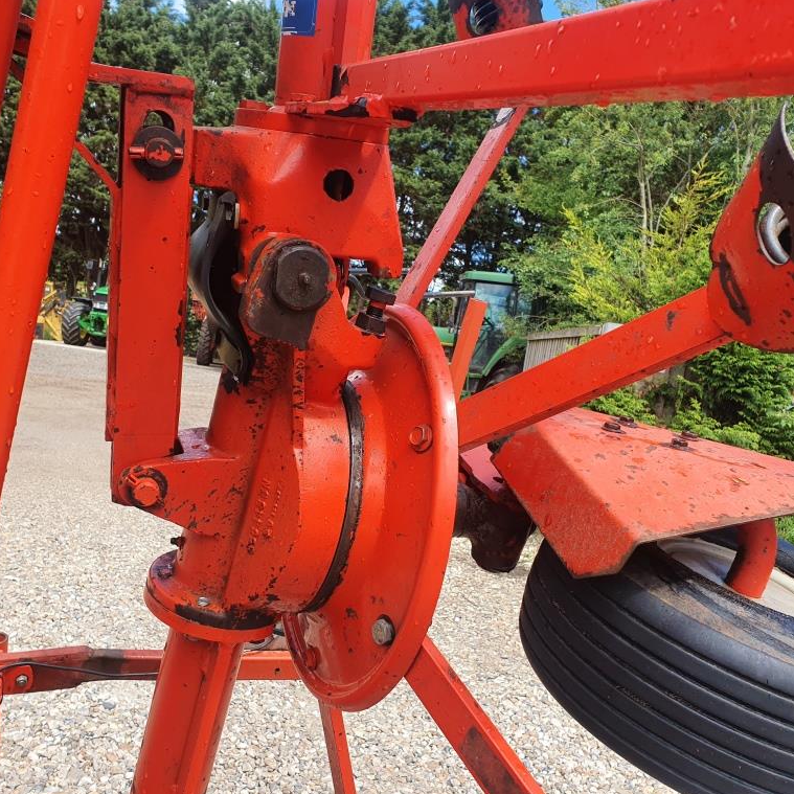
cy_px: 399
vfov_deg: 52.5
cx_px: 365
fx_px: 804
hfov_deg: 52.5
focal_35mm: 31
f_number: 2.4
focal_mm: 4.32
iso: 50
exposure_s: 1/698
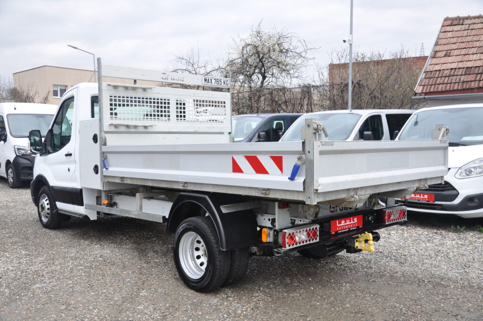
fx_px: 482
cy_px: 160
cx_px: 242
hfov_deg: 53.2
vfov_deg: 36.8
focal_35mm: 36
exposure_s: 1/160
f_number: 6.3
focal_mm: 24
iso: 400
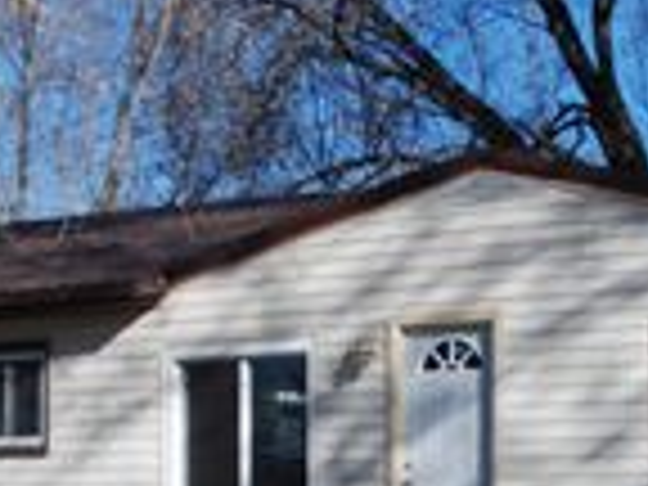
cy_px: 569
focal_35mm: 100
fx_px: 1872
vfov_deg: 14.4
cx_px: 378
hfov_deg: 19.6
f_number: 8
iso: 100
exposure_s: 1/250
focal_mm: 20
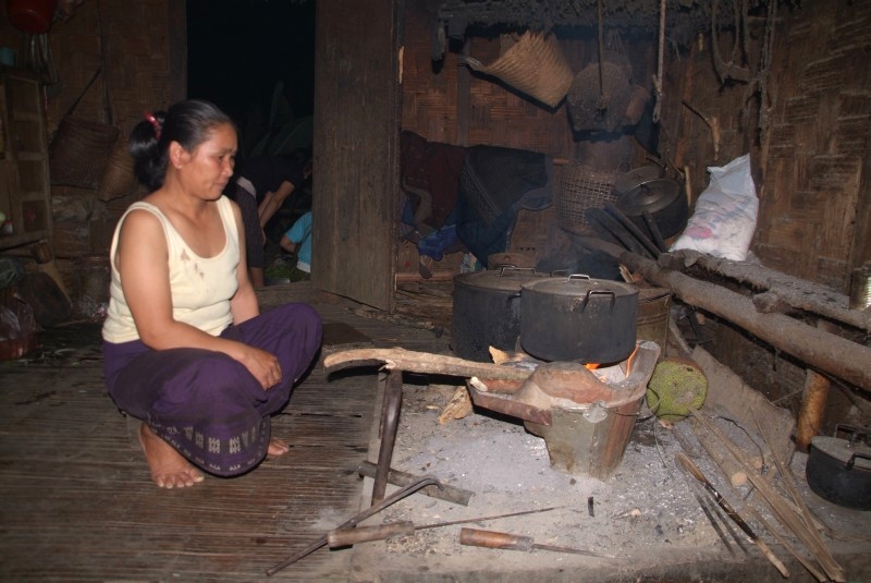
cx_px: 436
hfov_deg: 67.3
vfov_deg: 48.0
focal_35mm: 27
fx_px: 654
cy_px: 292
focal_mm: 18
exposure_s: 1/60
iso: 100
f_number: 3.5
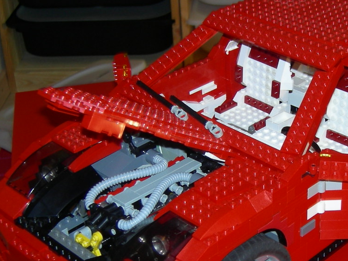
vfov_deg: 19.1
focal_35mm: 77
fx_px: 774
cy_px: 152
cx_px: 293
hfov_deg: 24.8
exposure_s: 1/60.1
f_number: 2.7
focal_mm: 7.5
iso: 64
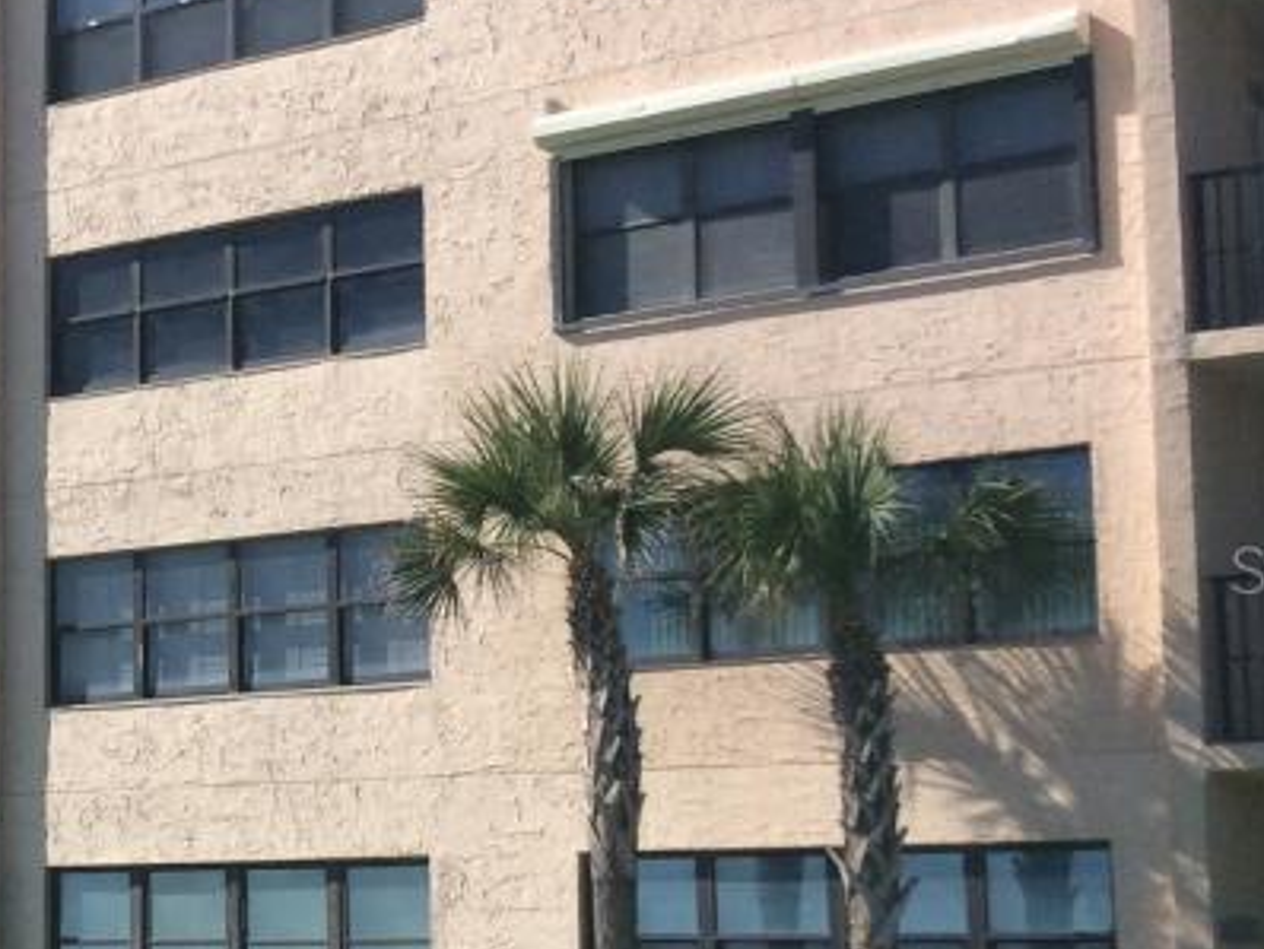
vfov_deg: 17.4
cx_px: -95
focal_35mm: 85
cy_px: 570
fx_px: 3106
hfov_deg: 21.9
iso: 32
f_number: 2.4
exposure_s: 1/1972
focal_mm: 3.3
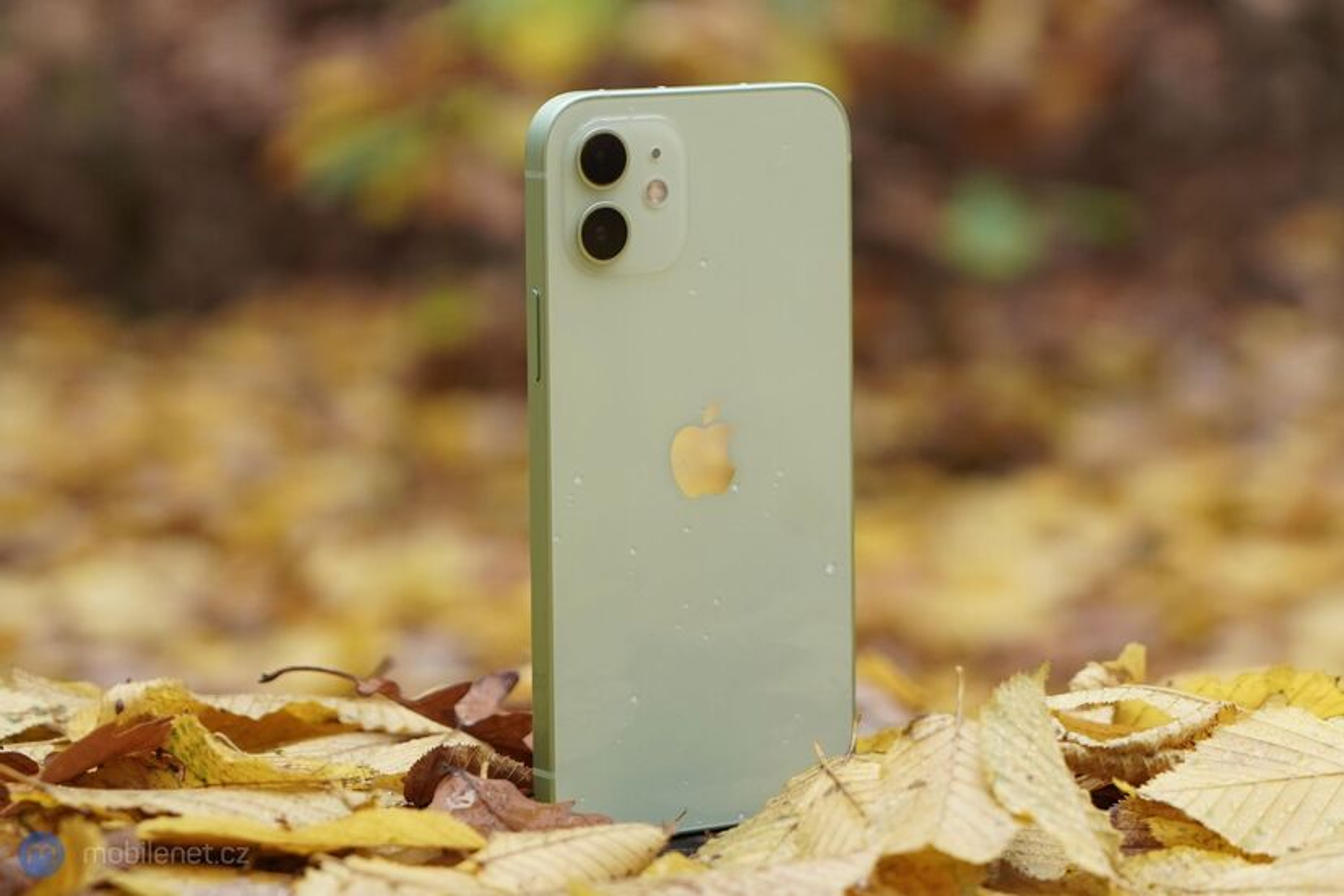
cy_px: 448
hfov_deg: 28.8
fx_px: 2613
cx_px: 672
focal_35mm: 70
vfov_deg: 19.5
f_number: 4
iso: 800
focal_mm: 70
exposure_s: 1/200
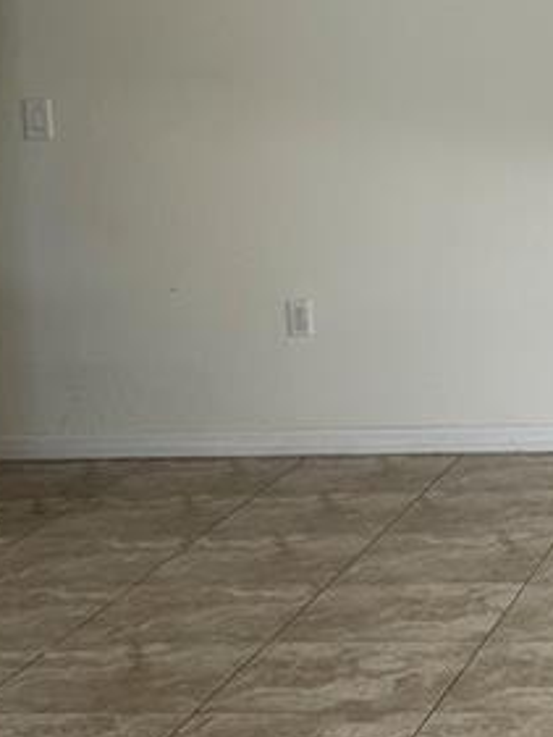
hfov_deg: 12.8
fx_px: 2363
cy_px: 58
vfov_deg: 17.4
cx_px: 763
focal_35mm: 111
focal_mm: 5.7
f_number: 1.5
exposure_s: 1/121
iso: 40
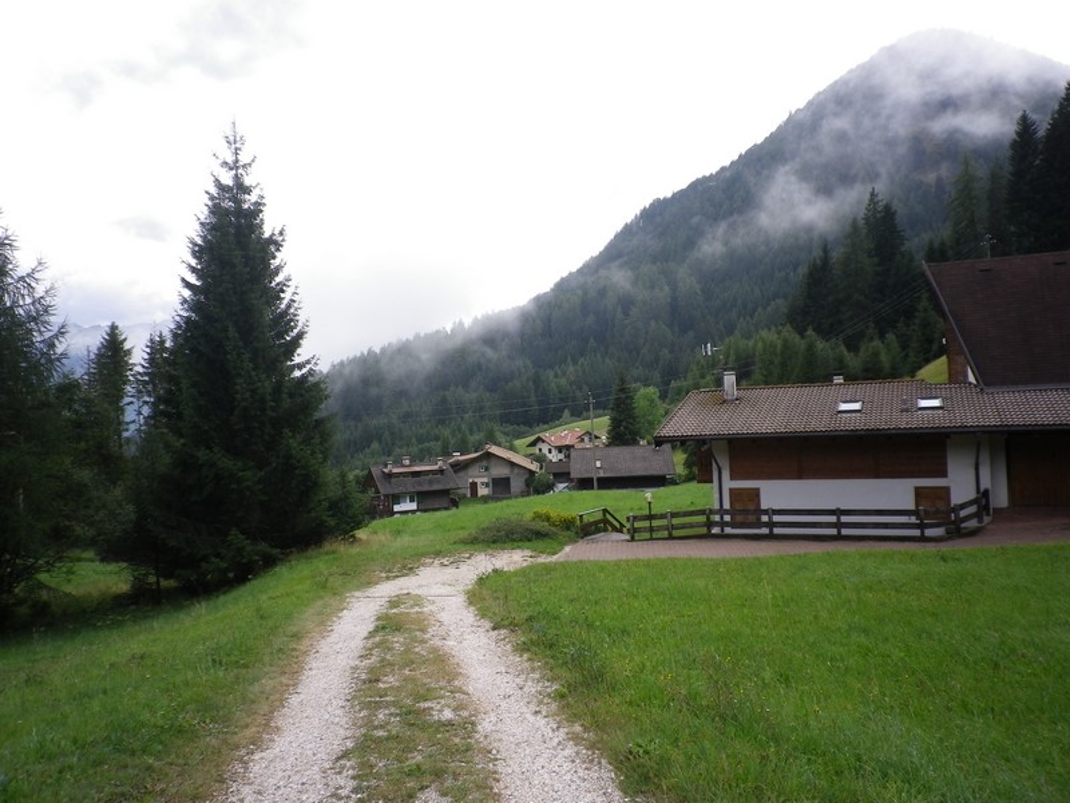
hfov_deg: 63.4
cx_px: 535
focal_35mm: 28
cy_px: 402
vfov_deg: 49.7
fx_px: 865
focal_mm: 5.05
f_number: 3.5
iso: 80
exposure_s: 1/320
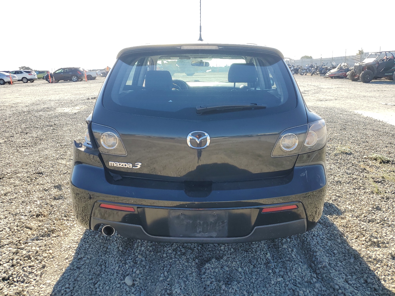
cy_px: 148
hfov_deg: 67.3
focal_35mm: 26
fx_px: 297
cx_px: 198
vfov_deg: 53.1
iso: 50
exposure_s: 1/1111
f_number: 1.5
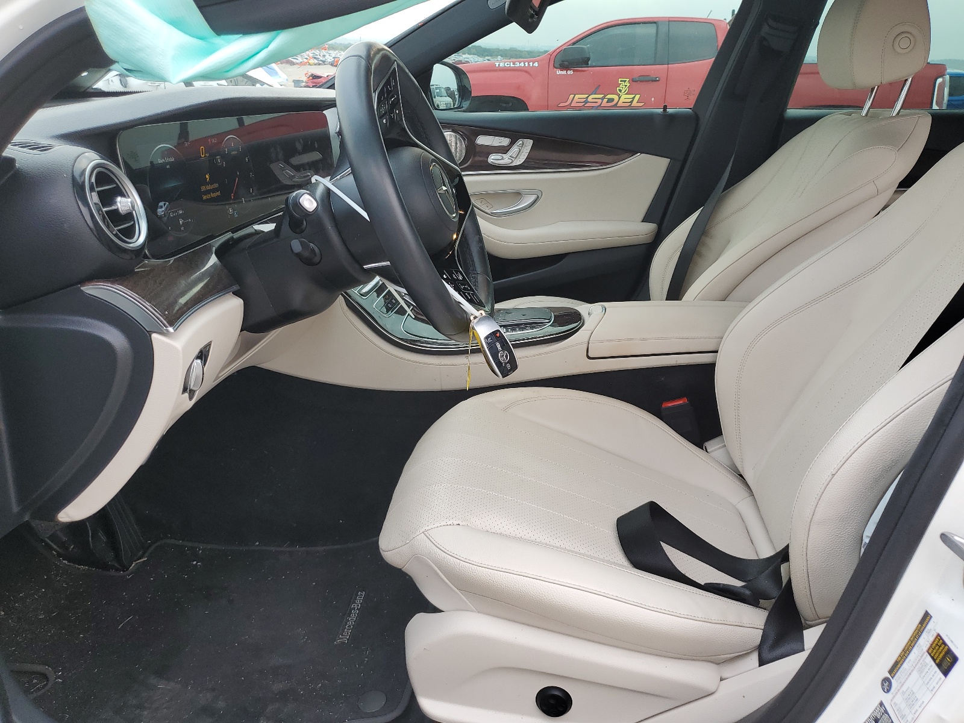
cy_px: 362
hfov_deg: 67.3
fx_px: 724
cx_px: 482
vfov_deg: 53.1
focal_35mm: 26
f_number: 1.5
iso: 50
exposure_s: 1/204
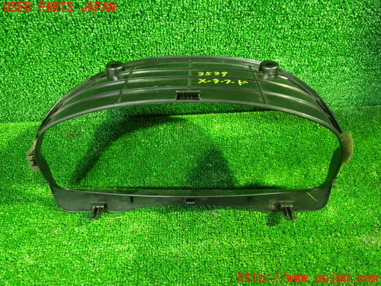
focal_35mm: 30
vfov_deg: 46.8
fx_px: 330
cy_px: 143
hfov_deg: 60.0
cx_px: 190
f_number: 2.3
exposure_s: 1/15
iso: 800
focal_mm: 5.4
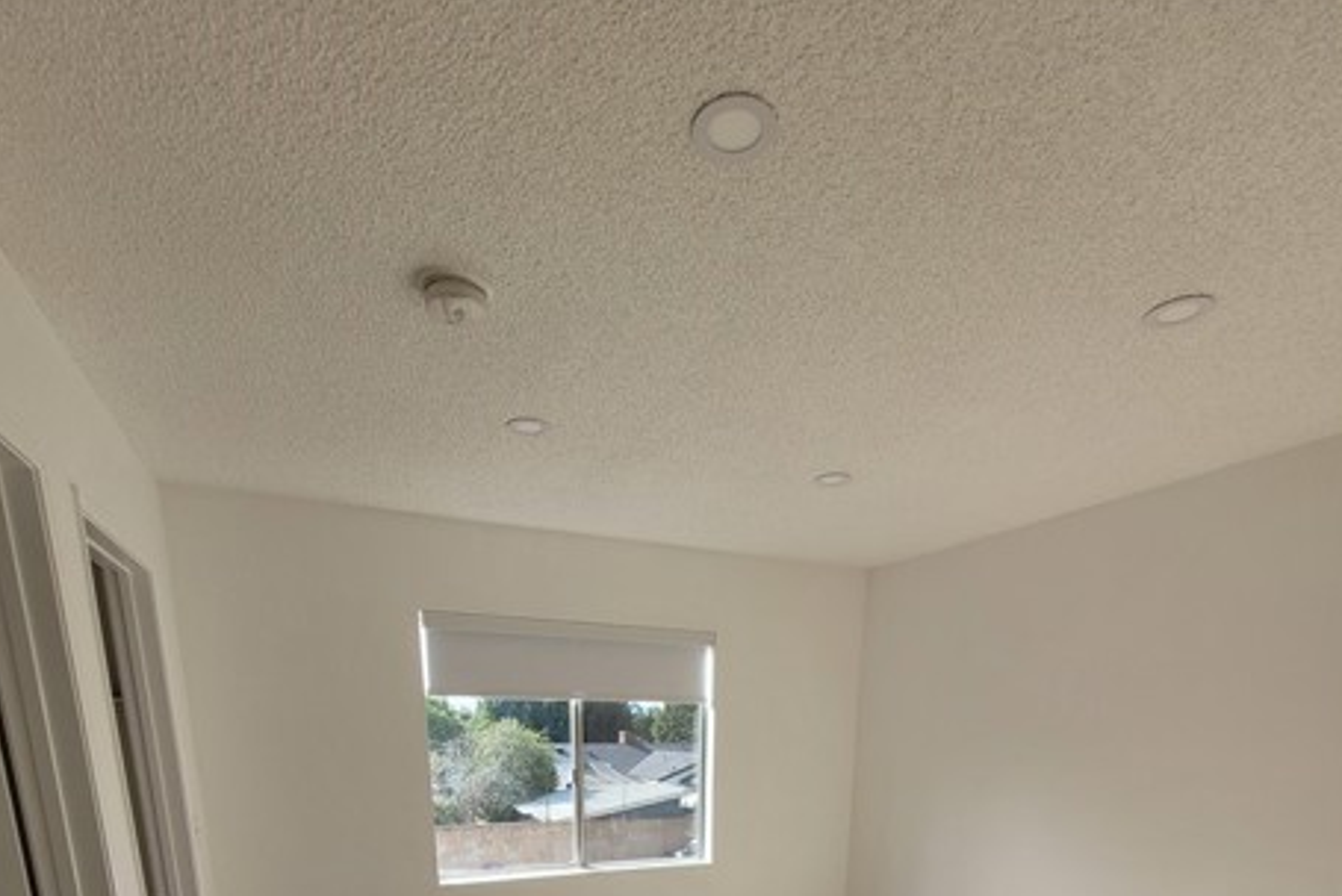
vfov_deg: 51.1
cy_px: 908
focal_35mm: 19
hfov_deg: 86.9
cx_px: 661
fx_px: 709
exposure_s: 1/370
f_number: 2.2
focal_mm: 1.74
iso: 40
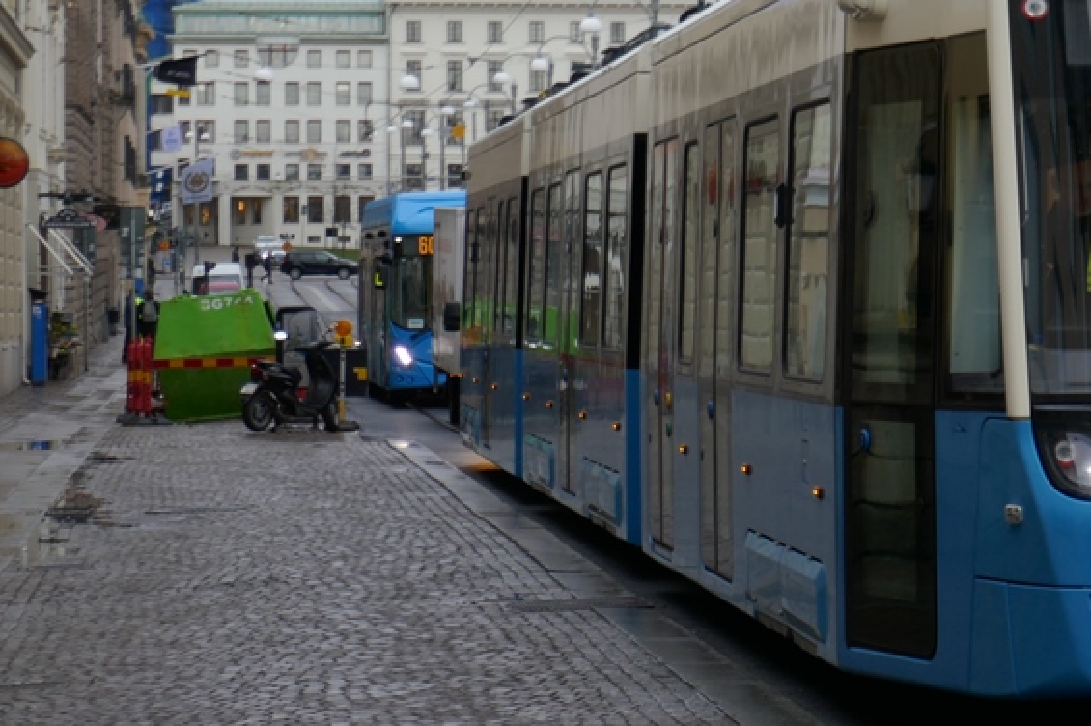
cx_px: 1101
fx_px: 4634
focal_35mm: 153
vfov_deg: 8.9
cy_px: 210
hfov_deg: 13.2
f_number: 4.6
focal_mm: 27.4
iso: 125
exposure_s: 1/100
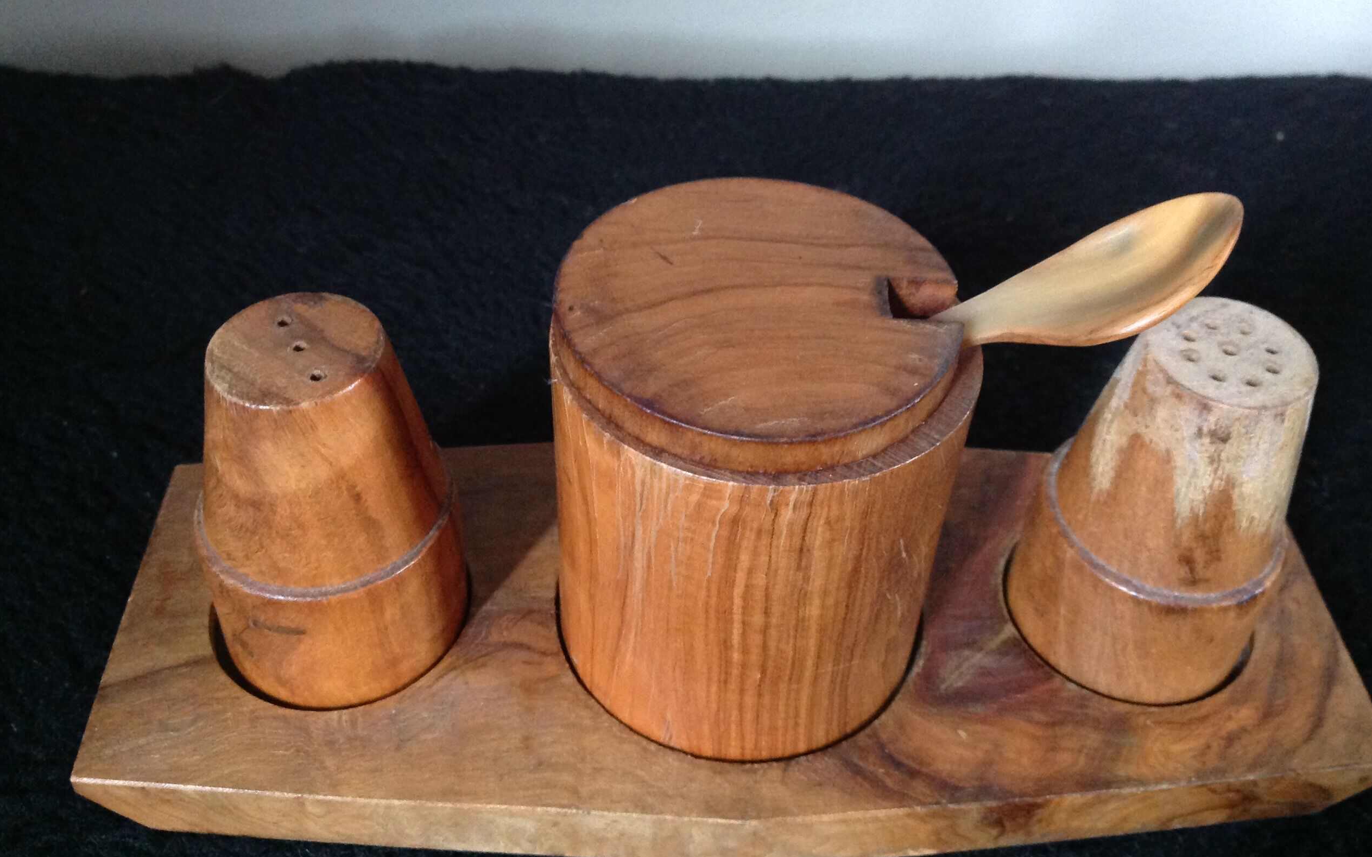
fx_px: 1421
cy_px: 360
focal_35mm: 38
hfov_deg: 51.5
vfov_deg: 33.5
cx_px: 703
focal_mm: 4.28
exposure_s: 1/15
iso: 400
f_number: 2.4
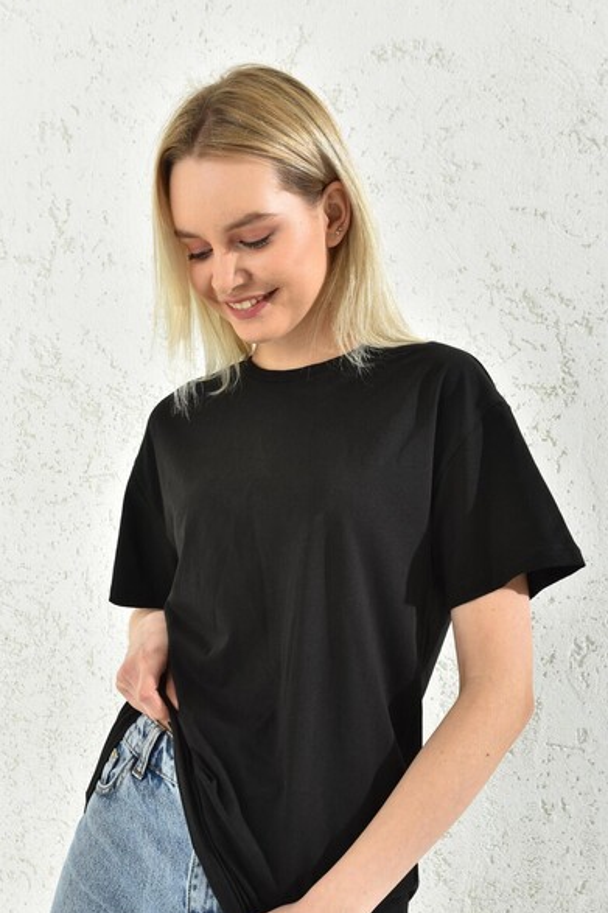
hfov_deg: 29.2
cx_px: 277
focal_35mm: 46
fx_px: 1166
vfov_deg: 42.7
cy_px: 518
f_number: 7.1
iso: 100
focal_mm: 36
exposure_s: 1/160
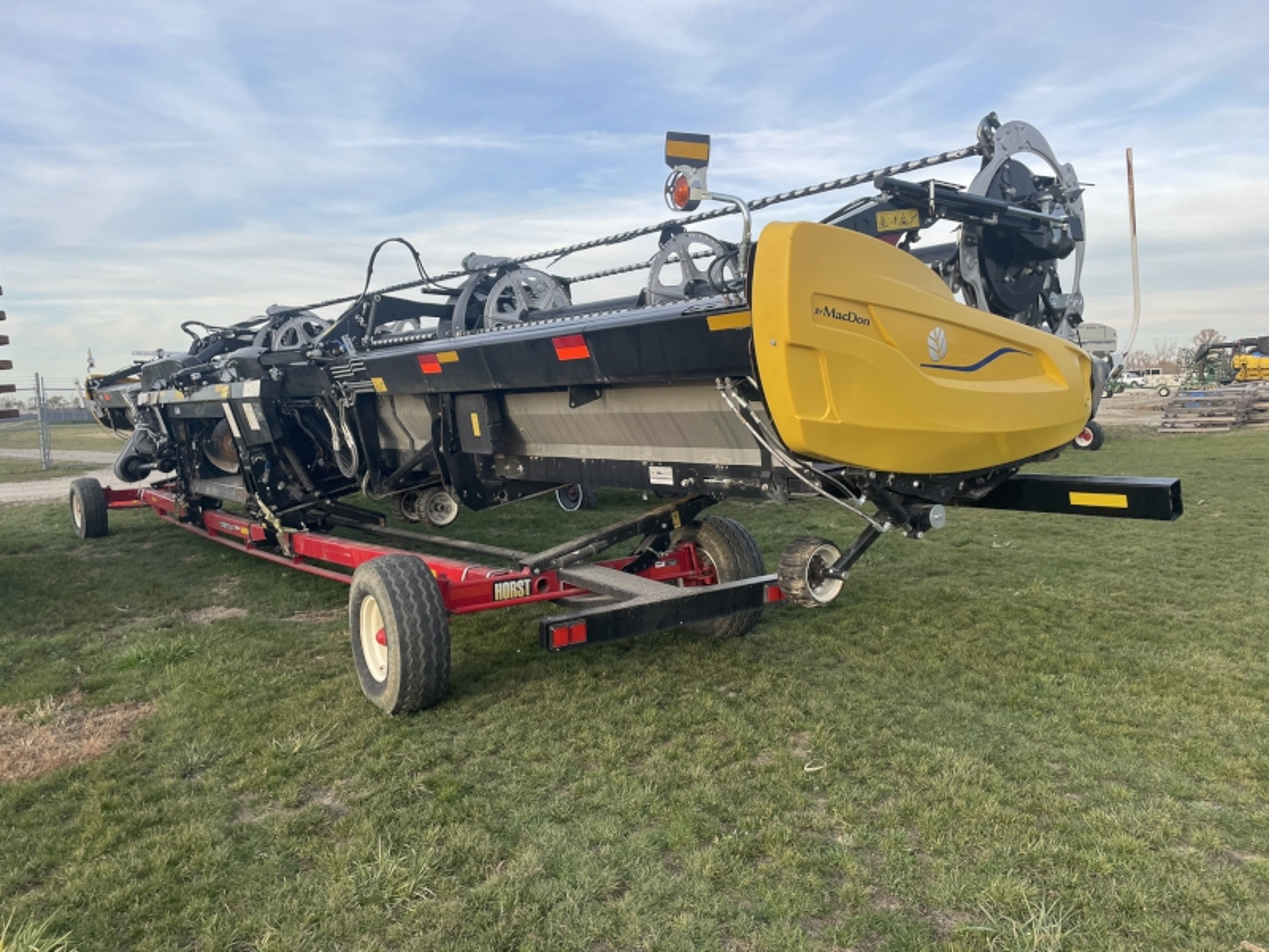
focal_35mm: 26
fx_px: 953
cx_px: 634
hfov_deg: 67.3
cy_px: 476
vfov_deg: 53.1
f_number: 1.6
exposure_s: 1/567
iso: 32
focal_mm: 4.2
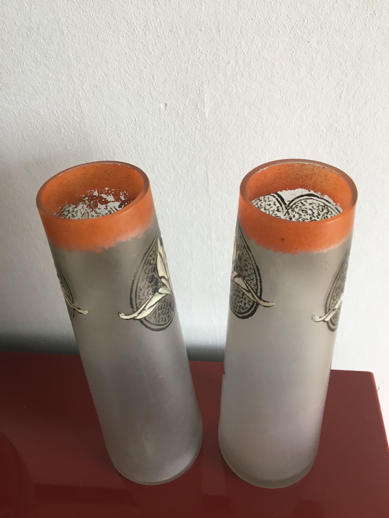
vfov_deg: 61.7
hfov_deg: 48.2
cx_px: 194
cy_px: 259
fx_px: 435
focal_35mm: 29
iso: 80
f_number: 2.2
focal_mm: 4.15
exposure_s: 1/33
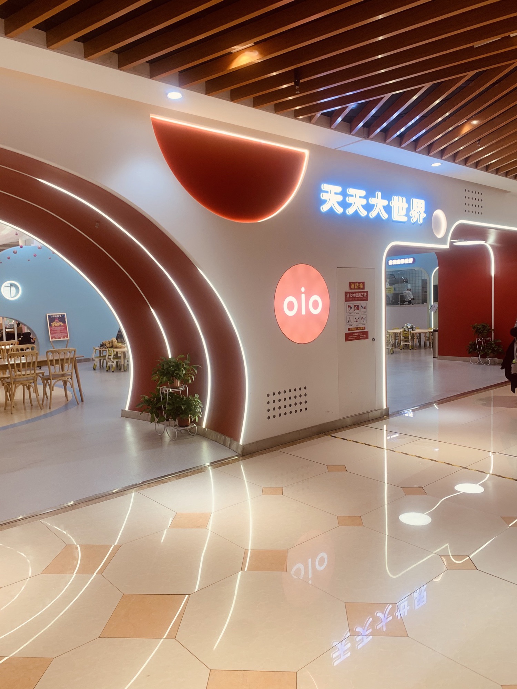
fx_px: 518
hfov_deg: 53.1
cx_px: 258
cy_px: 344
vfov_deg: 67.3
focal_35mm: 26
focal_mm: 4.25
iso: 40
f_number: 1.8
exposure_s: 1/100
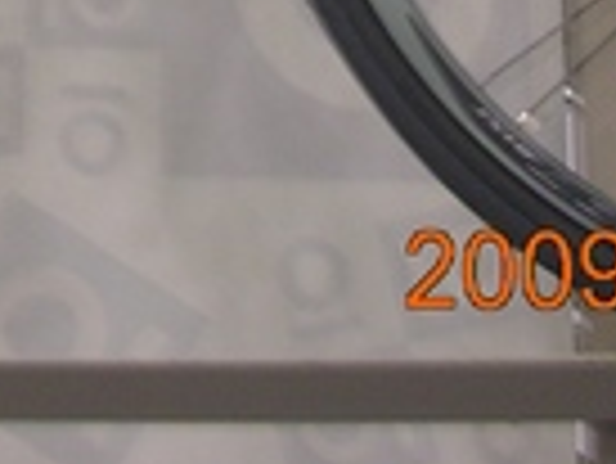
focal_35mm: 179
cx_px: -49
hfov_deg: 10.9
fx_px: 3188
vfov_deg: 7.7
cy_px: -664
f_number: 3
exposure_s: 1/4.3
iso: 50
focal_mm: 5.8
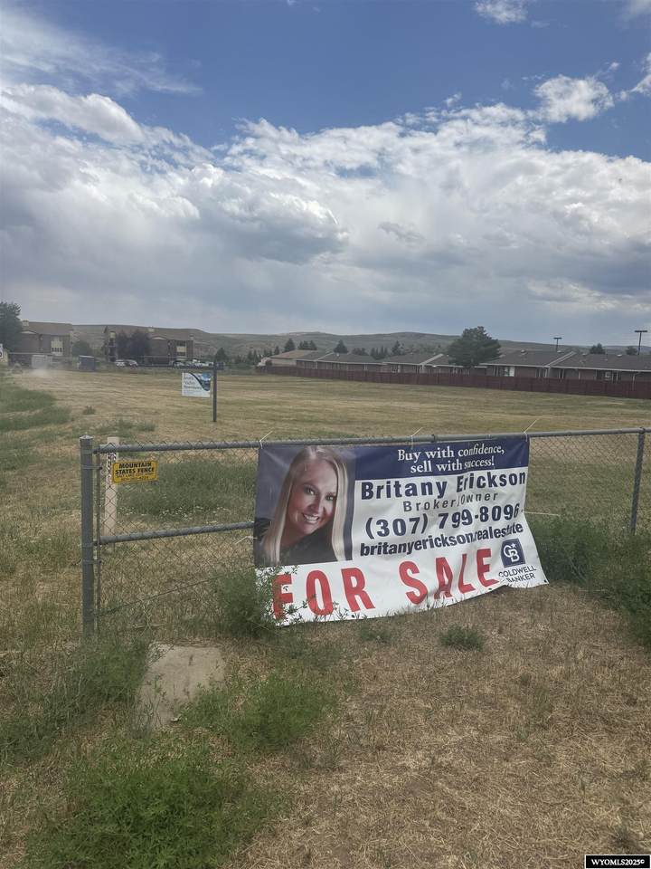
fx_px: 602
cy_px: 434
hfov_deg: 56.8
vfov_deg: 71.6
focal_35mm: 24
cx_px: 326
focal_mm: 6.76
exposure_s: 1/7092
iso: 80
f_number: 1.78
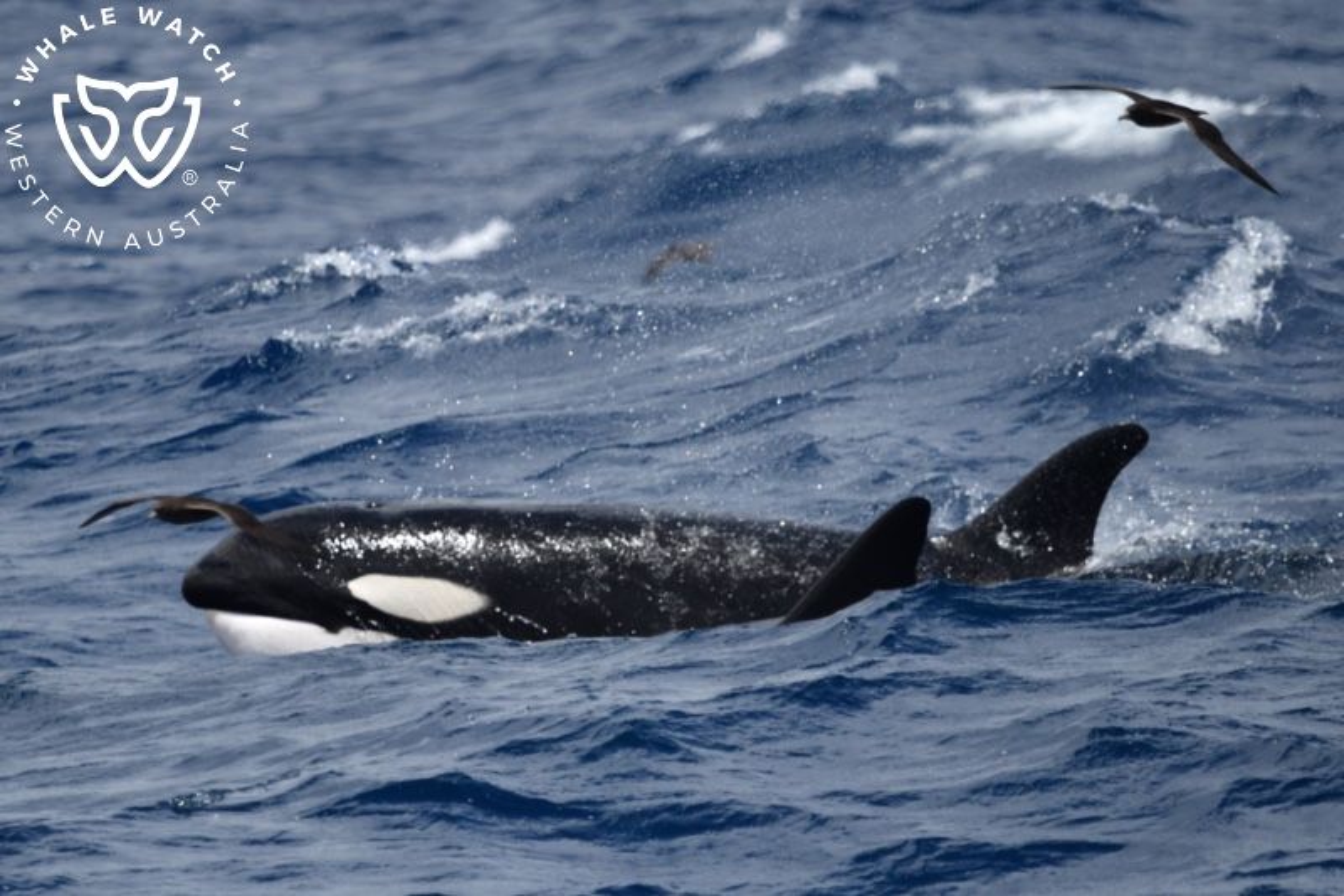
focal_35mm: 500
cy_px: 448
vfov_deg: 2.7
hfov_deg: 4.1
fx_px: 18662
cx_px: 672
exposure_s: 1/8000
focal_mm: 500
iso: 1000
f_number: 6.3
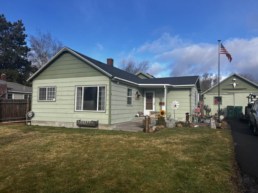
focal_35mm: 26
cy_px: 96
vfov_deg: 53.1
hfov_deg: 67.3
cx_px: 129
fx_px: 194
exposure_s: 1/2571
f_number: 1.5
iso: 50
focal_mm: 5.7
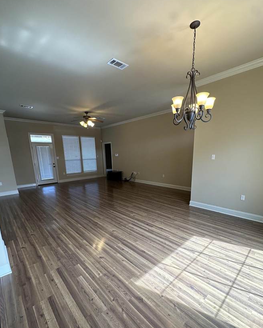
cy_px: 186
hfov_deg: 80.4
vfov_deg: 92.6
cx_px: 135
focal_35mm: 16
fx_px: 156
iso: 160
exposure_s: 1/120
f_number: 2.2
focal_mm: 2.22
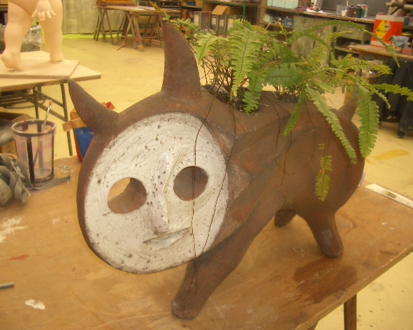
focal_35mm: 37
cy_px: 164
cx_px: 194
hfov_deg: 49.0
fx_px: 452
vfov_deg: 40.1
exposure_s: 1/40
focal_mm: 5.8
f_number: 2.6
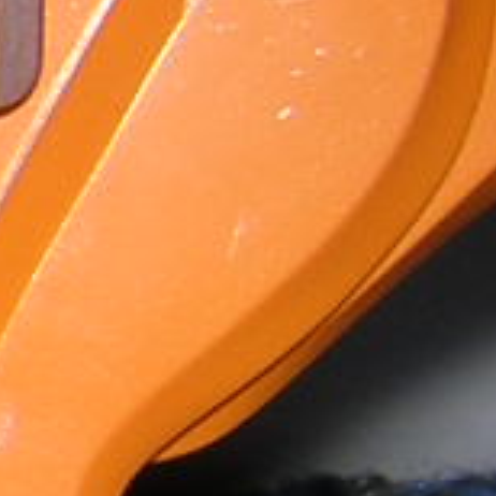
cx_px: -689
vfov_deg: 8.3
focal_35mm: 211
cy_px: 274
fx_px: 3421
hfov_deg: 7.7
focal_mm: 4.7
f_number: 5.2
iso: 100
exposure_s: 1/60.1
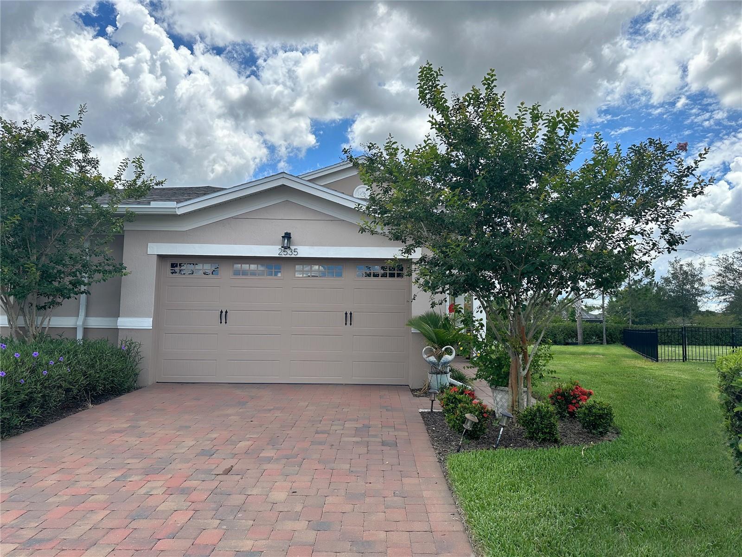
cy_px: 278
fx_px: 514
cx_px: 371
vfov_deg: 56.8
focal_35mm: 24
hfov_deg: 71.6
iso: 80
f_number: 1.78
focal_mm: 6.86
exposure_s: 1/3717
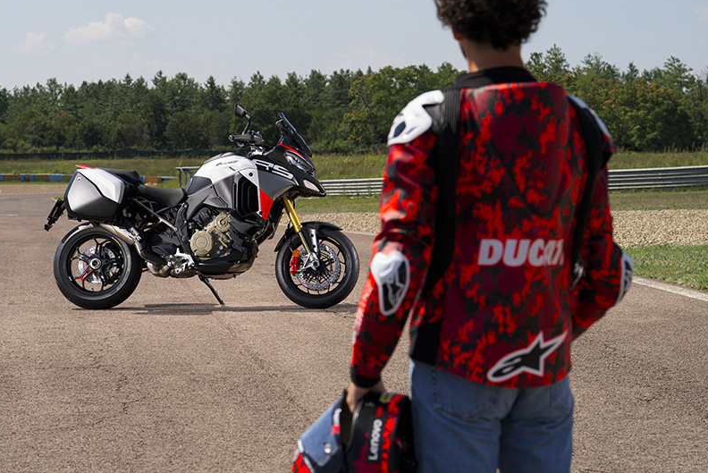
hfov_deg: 19.2
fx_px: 2086
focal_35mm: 106
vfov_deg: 12.9
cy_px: 186
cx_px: 280
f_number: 7.1
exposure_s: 1/250
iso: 50
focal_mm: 84
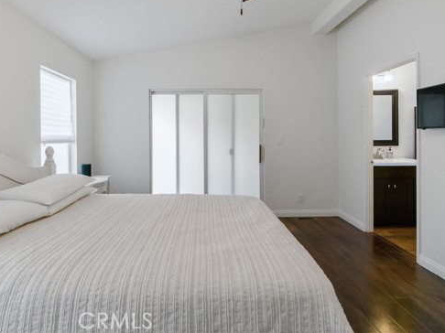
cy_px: 139
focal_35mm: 19
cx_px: 207
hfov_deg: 84.6
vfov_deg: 68.2
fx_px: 244
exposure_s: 1/30
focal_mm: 10
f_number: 6.3
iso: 200
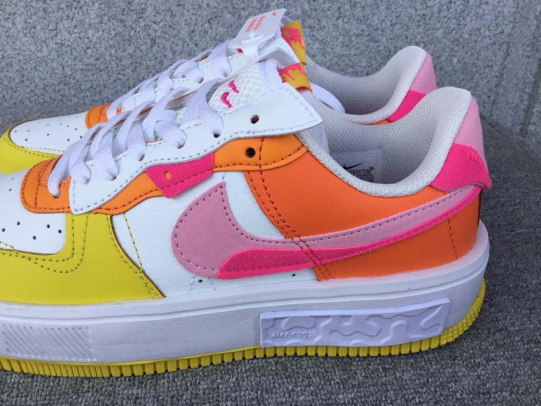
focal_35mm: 32
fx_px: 500
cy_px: 208
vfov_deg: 44.2
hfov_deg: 56.8
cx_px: 274
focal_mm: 3.3
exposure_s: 1/485
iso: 25
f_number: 2.4
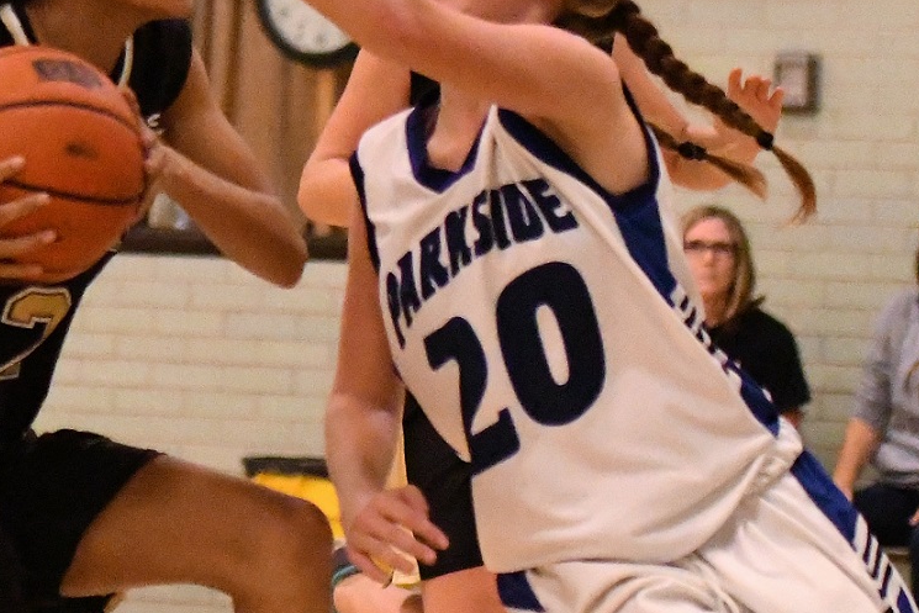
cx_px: 253
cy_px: 206
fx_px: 4315
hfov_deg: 12.1
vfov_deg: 8.1
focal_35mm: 169
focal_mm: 70
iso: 16000
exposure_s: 1/1000
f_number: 2.8
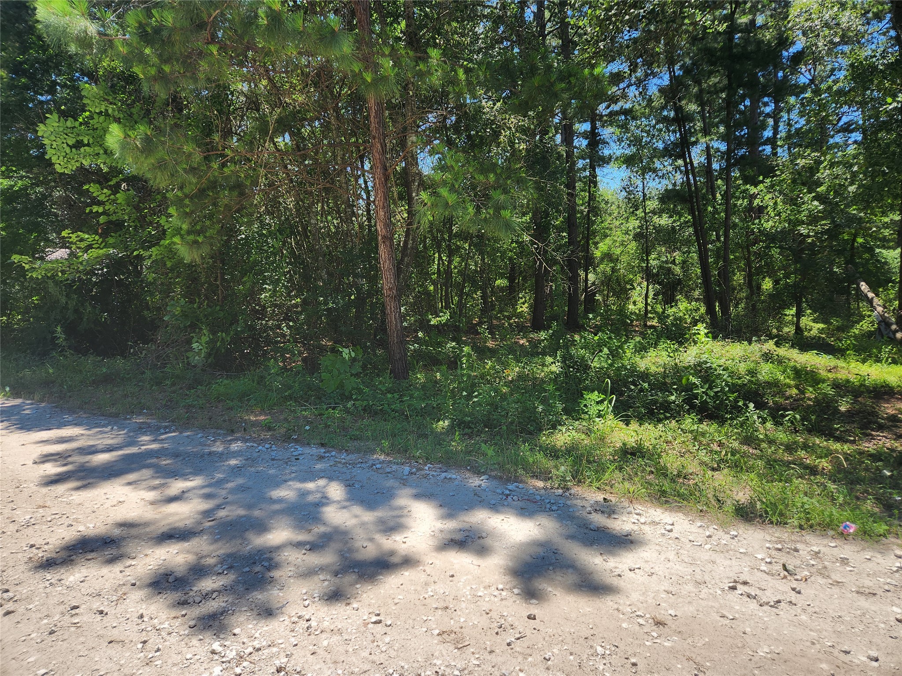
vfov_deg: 58.9
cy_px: 338
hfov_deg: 73.9
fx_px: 599
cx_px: 451
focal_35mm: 23
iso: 20
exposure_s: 1/722
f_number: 1.8
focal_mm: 5.4
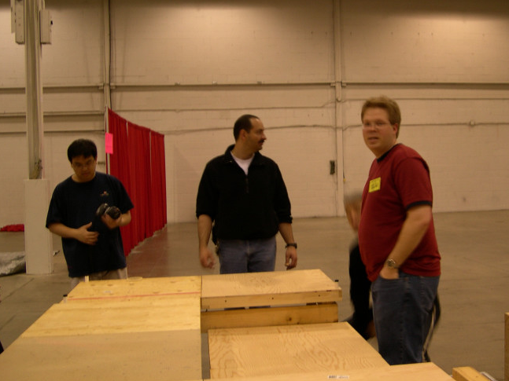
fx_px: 691
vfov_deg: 30.9
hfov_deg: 40.2
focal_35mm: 47
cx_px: 312
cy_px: 185
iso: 100
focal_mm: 8
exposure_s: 1/11
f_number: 2.8
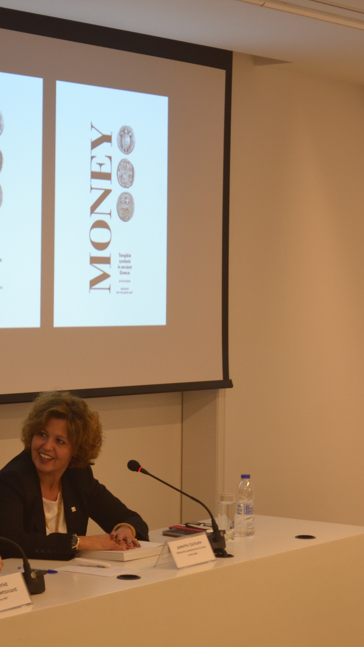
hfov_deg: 12.1
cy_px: 326
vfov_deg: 21.4
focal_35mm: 100
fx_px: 1716
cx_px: 177
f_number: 5.3
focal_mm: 42
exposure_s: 1/60
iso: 800
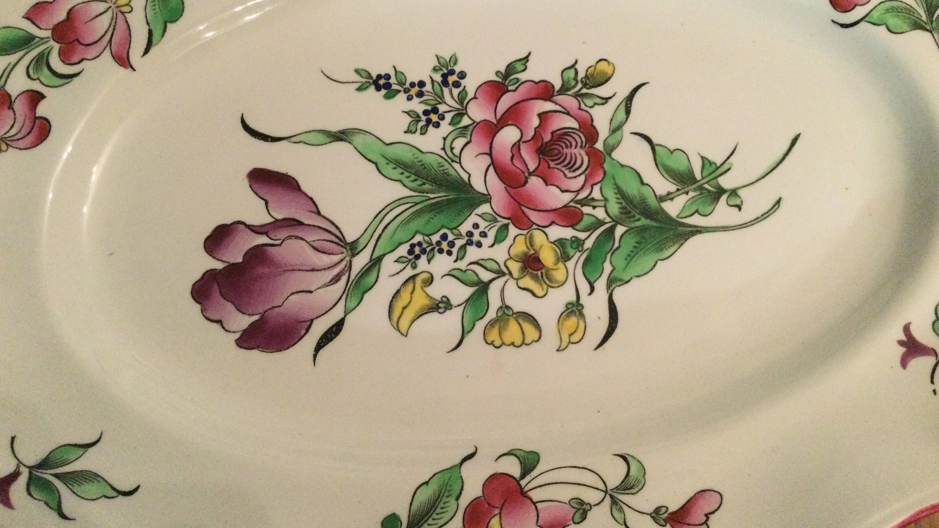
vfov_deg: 34.6
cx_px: 468
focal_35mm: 34
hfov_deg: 58.0
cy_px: 215
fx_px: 847
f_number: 2.4
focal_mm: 3.3
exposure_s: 1/17
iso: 250
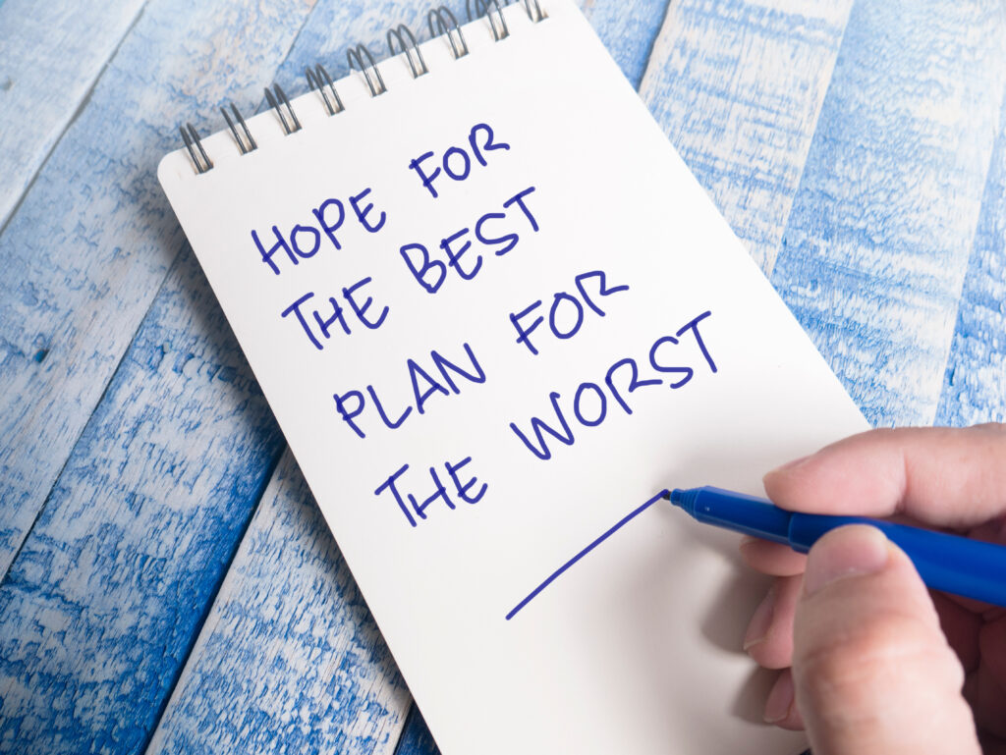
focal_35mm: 28
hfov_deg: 63.4
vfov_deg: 49.8
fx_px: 814
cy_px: 378
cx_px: 503
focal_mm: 14
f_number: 5
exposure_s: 1/100
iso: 200
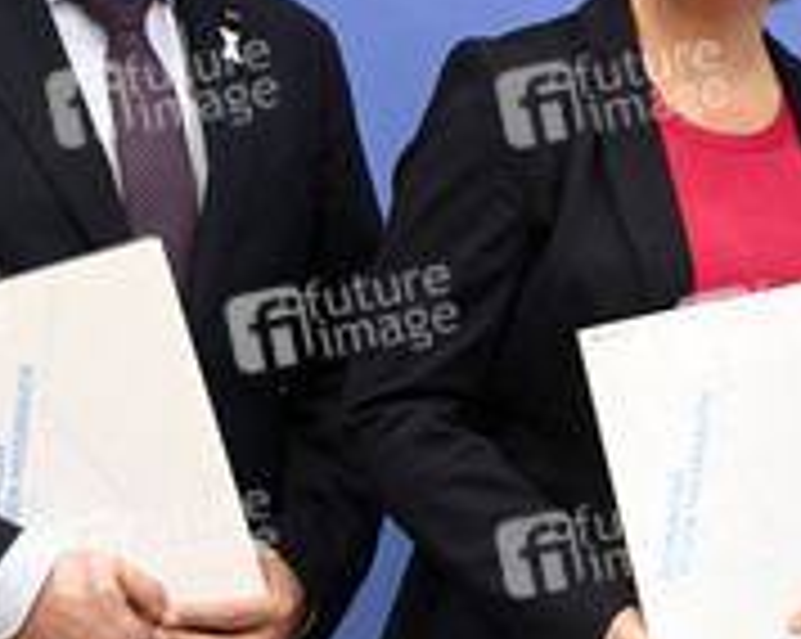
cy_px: 207
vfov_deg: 12.9
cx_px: 673
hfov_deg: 16.0
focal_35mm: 119
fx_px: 2818
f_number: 5
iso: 5000
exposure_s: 1/400
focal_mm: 50
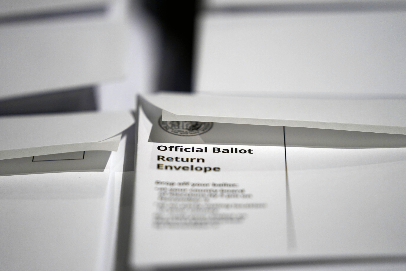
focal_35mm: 200
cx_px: 203
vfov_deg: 6.9
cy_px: 136
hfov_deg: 10.3
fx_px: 2256
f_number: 2.8
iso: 800
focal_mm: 200
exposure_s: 1/250
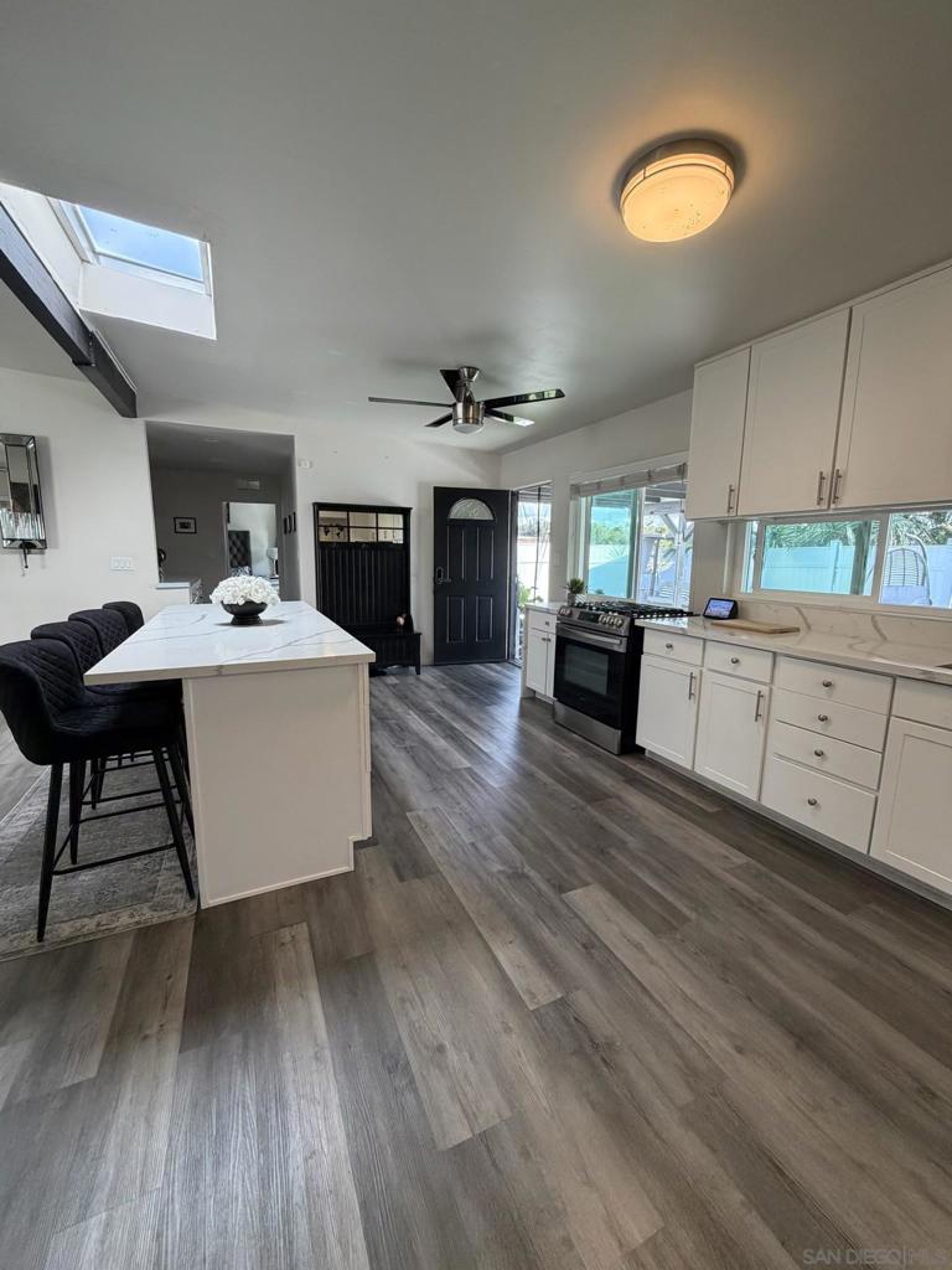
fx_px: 513
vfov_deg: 102.1
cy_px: 635
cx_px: 476
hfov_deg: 85.7
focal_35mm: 14
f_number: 2.2
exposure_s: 1/120
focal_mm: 2.22
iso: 200
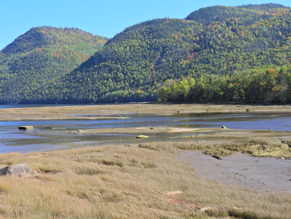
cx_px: 146
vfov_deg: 30.9
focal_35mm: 47
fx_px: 395
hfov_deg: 40.4
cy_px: 110
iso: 100
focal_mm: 8.4
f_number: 6.3
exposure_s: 1/200
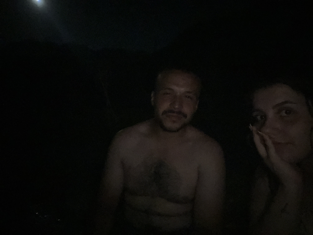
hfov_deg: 73.9
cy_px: 118
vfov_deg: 58.9
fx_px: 208
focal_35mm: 23
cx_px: 156
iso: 2000
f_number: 2.2
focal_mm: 2.71
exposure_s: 1/16
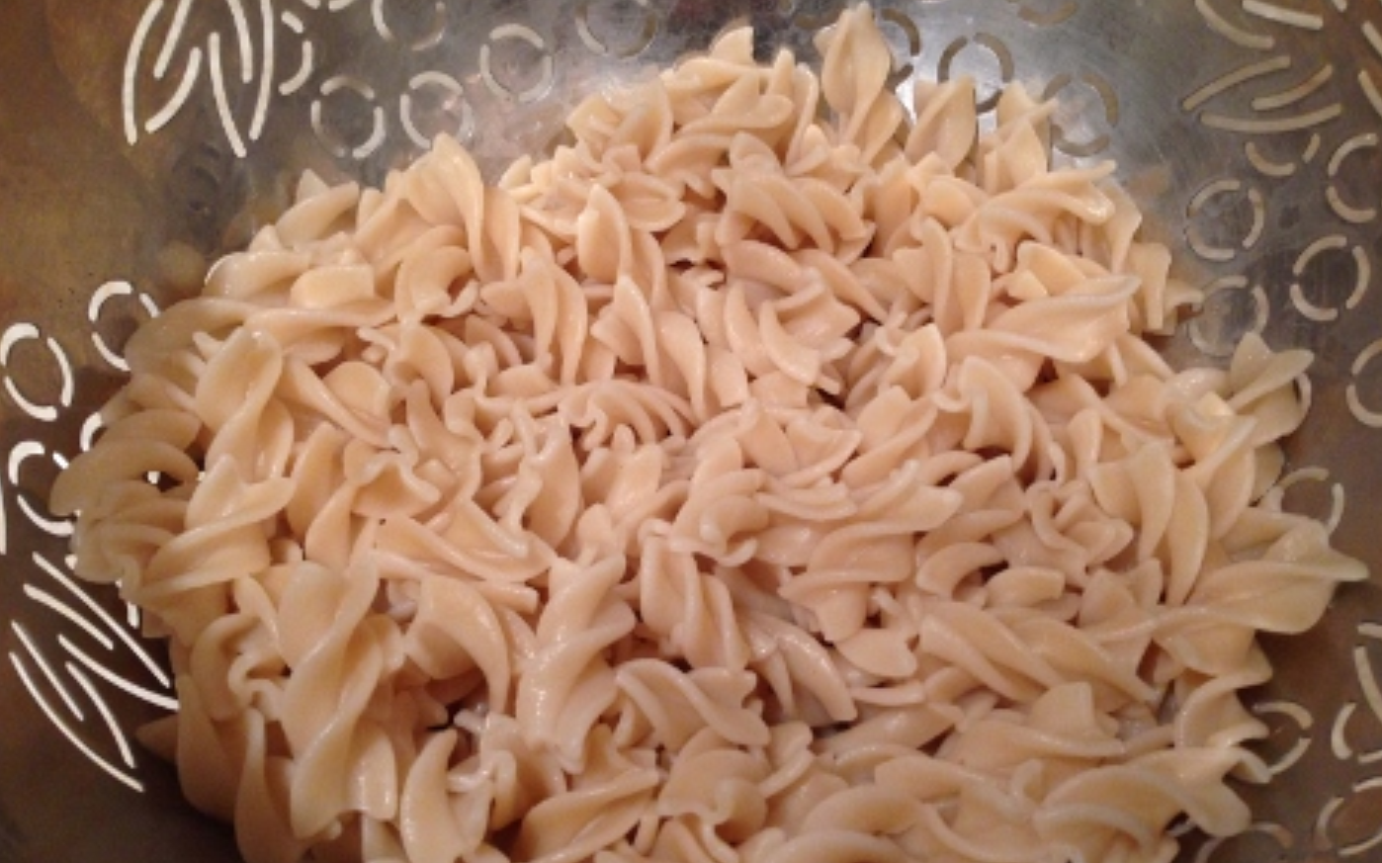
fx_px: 1356
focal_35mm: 36
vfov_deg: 35.3
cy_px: 466
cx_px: 703
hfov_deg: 54.0
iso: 160
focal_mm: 4.12
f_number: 2.4
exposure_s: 1/20
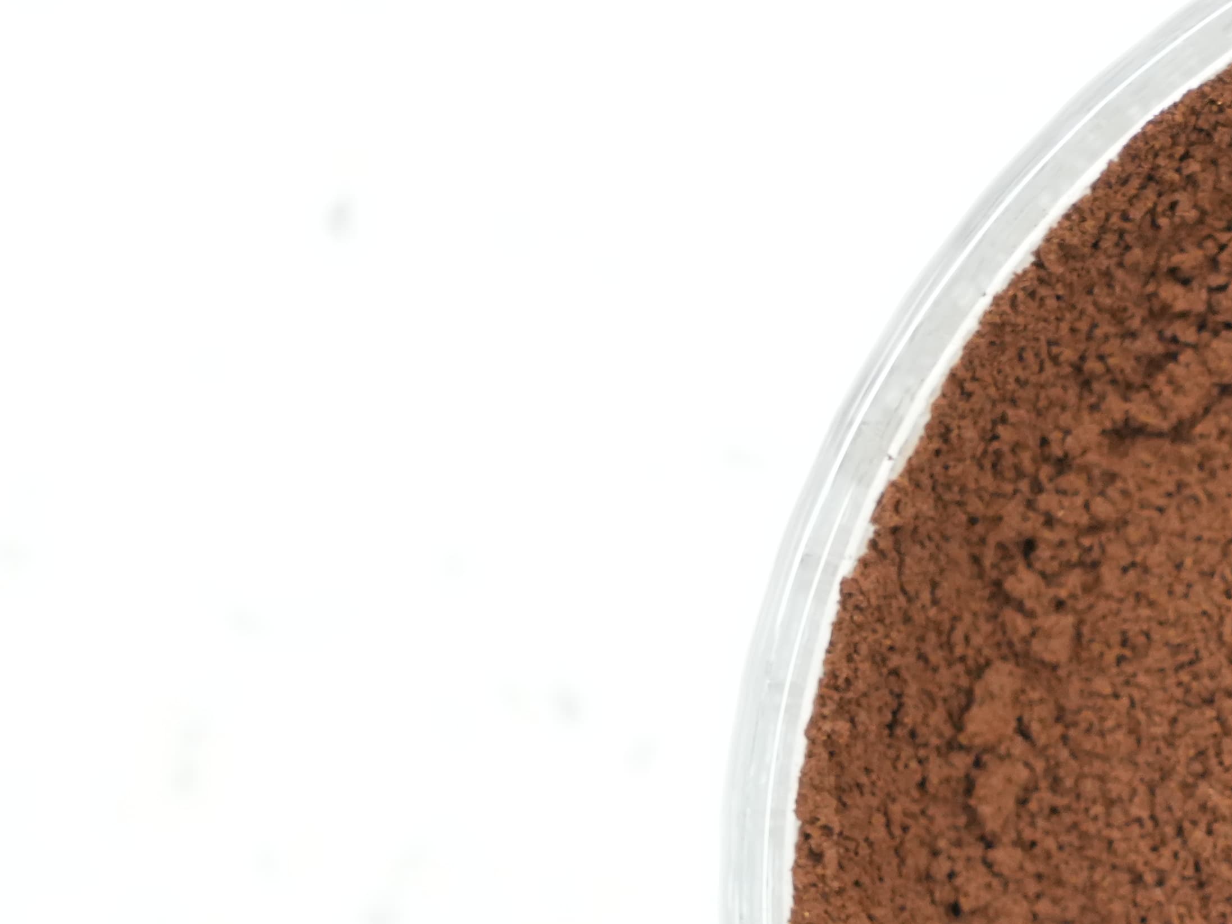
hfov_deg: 9.0
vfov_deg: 6.9
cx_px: 1788
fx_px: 7651
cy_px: 877
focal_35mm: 215
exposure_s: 1/13
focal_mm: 70
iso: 3200
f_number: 10
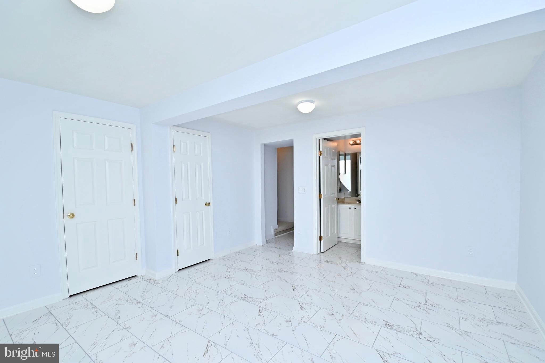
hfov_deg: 100.4
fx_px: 227
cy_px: 182
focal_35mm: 15
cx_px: 272
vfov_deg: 77.3
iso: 250
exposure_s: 1/125
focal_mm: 10
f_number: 7.1
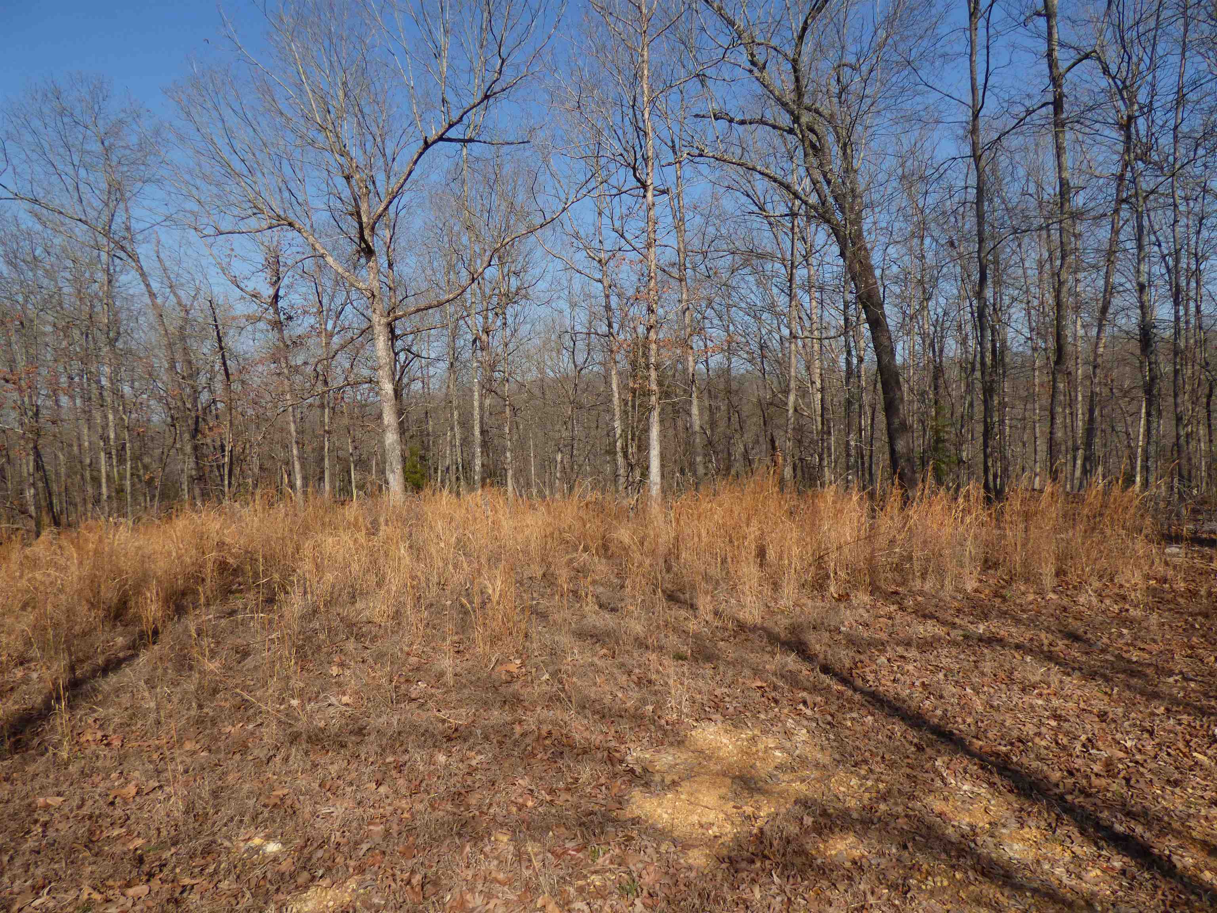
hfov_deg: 81.7
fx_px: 703
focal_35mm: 20
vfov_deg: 66.0
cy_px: 456
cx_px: 608
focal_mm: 3.58
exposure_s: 1/1600
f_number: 2.8
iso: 100
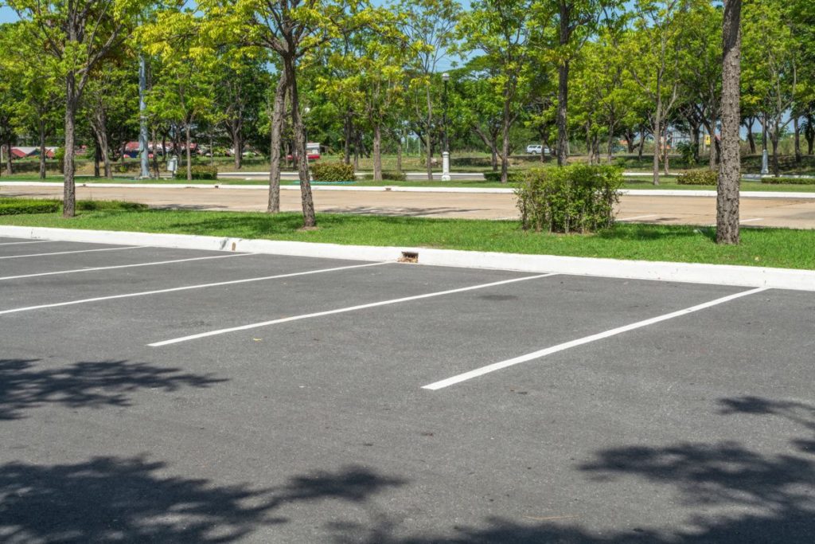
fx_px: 1087
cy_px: 272
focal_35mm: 48
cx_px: 408
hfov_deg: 41.1
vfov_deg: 28.1
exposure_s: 1/125
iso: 100
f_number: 11
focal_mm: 32
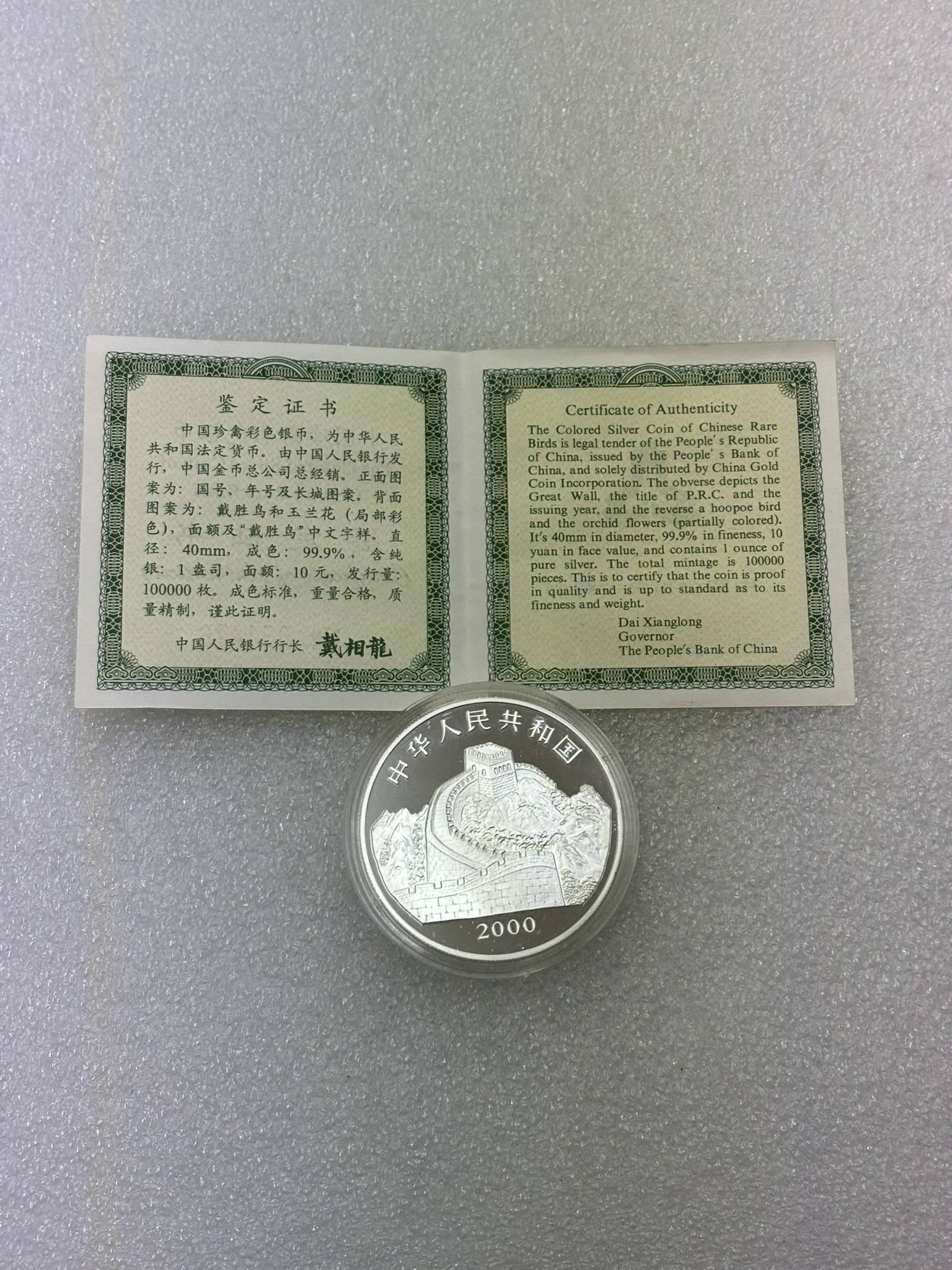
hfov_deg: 28.0
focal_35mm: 52
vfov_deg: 36.8
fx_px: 1907
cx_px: 476
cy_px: 635
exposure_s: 1/50
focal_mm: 5.96
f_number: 1.6
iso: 25
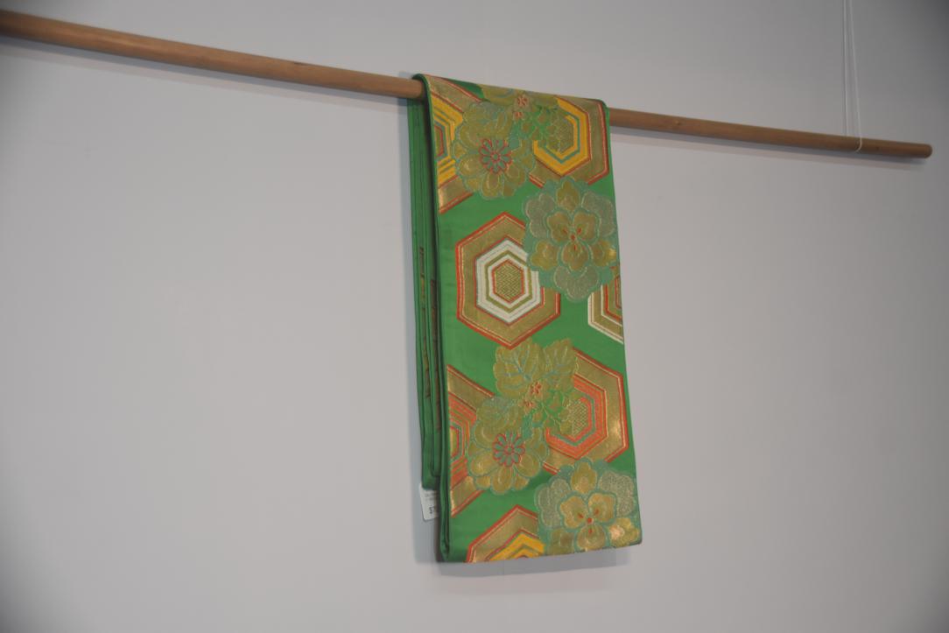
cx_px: 474
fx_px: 1740
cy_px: 316
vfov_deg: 20.6
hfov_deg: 30.5
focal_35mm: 66
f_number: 4.5
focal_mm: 44
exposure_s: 1/60
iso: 400
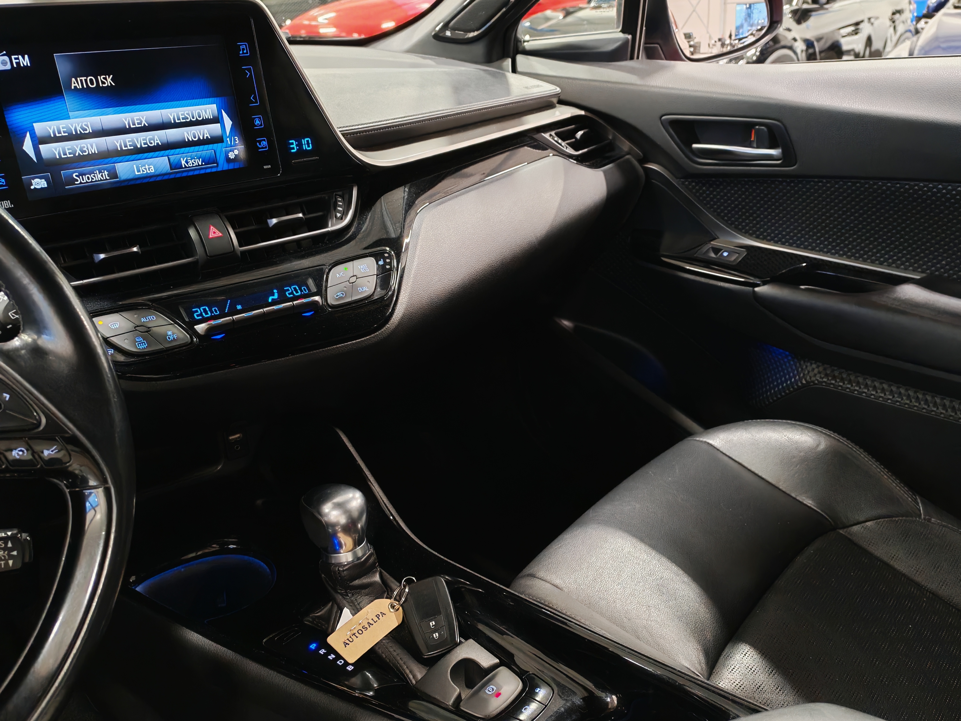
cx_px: 480
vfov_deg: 45.4
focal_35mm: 31
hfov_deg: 58.4
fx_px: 861
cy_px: 360
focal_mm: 6.12
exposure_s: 1/50
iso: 2000
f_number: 1.9
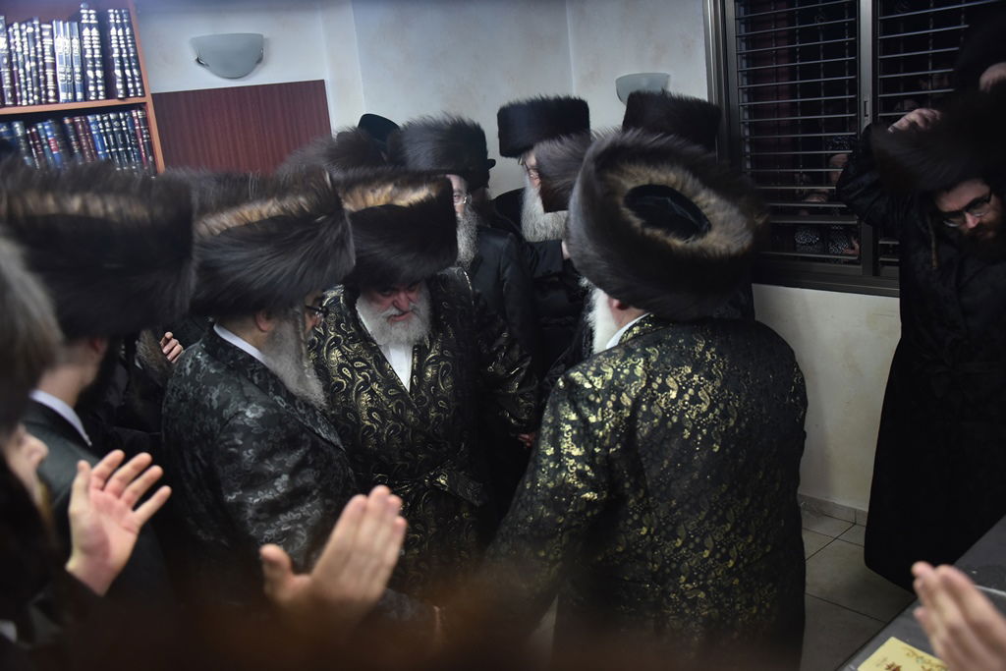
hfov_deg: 55.8
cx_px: 503
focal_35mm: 34
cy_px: 336
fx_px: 950
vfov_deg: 38.9
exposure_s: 1/200
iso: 2500
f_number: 4.5
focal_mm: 34
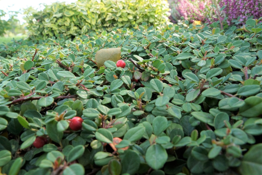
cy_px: 88
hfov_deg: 67.4
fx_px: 196
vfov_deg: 47.9
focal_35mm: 27
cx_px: 131
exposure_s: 1/60
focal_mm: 18
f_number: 13
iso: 1600
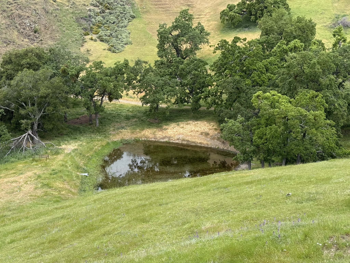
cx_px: 175
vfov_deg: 30.3
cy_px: 132
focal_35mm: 48
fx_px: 485
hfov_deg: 39.7
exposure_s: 1/1167
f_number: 1.78
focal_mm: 6.76
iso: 80
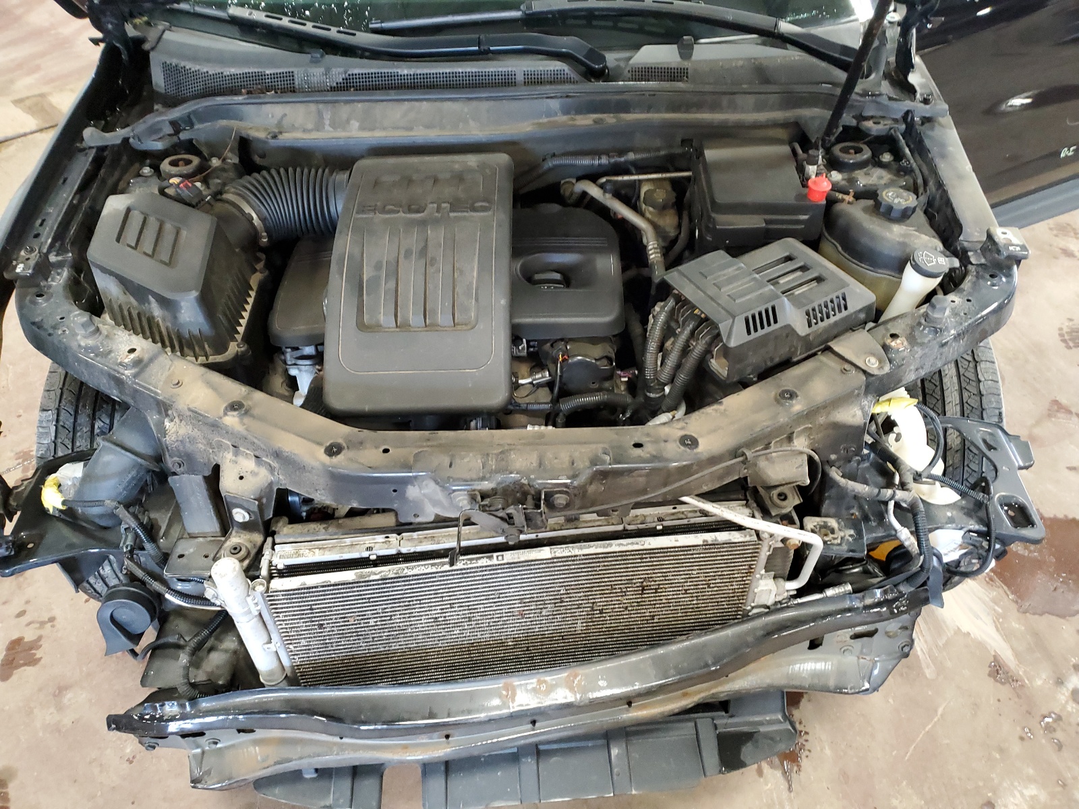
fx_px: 810
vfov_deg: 53.1
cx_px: 540
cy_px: 404
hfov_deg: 67.3
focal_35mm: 26
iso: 326
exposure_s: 1/20
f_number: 1.5
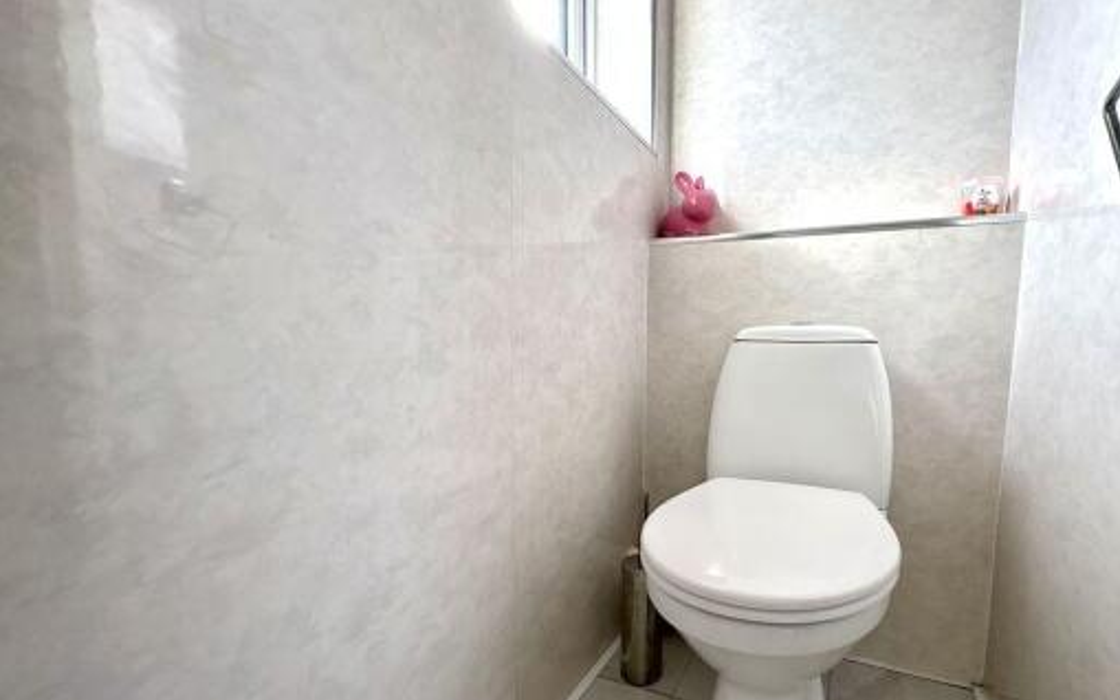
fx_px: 519
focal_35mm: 17
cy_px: 406
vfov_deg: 67.6
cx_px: 639
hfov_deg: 93.8
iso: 50
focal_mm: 2.22
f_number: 2.2
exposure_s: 1/99
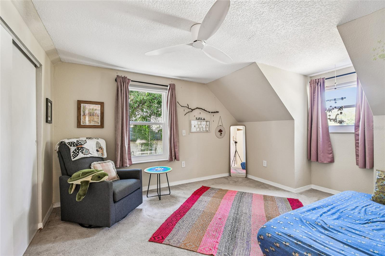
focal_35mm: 15
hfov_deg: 100.4
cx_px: 192
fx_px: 160
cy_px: 128
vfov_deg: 77.3
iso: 100
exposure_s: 1/1.67
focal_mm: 10
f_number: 7.1
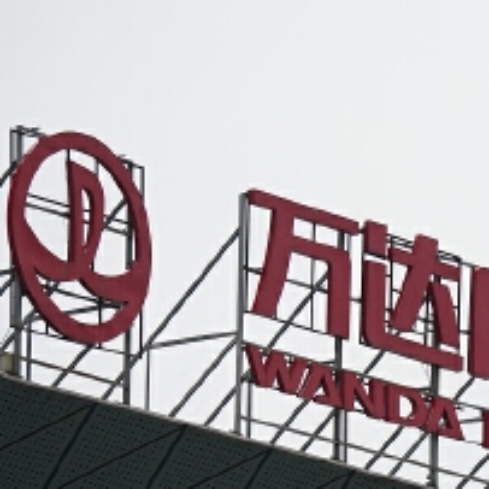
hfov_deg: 3.8
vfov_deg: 3.8
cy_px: 316
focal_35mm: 457
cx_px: 393
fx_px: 7304
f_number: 6.3
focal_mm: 227
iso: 400
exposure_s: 1/500
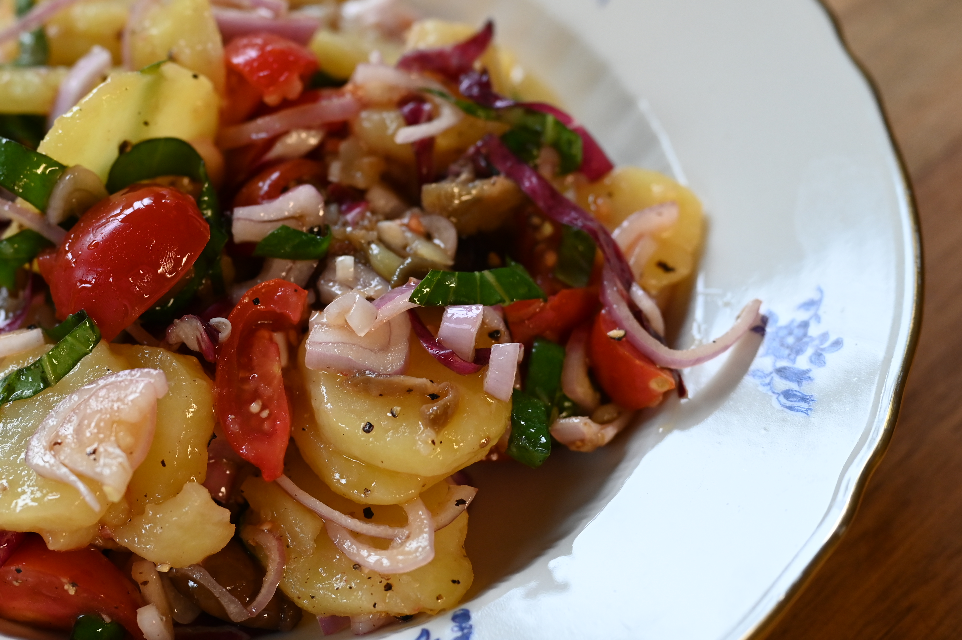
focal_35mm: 82
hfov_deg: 24.3
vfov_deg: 16.6
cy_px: 281
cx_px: 175
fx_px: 2190
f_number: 3.2
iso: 800
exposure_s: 1/40
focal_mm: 50
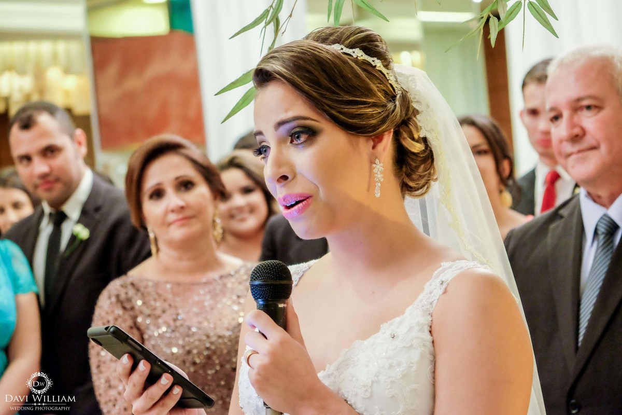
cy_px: 208
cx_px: 311
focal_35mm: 83
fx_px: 1434
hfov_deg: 24.5
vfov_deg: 16.5
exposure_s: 1/80
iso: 4000
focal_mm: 55
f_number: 4
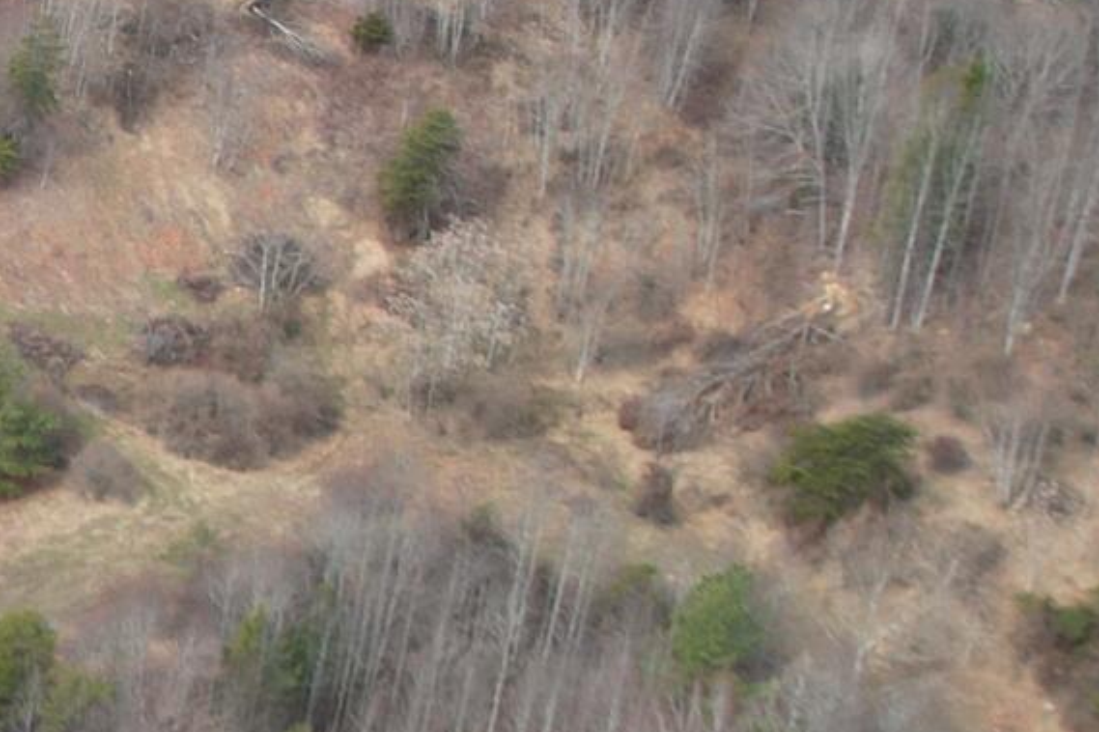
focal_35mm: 116
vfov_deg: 11.7
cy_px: 637
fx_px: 3540
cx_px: -973
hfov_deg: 15.0
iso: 100
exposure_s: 1/15
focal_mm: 8.38
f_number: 2.8
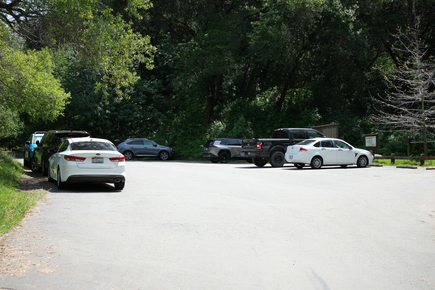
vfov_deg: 27.0
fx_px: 604
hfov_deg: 39.6
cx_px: 218
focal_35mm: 50
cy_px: 145
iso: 160
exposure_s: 1/400
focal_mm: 50
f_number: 4.5
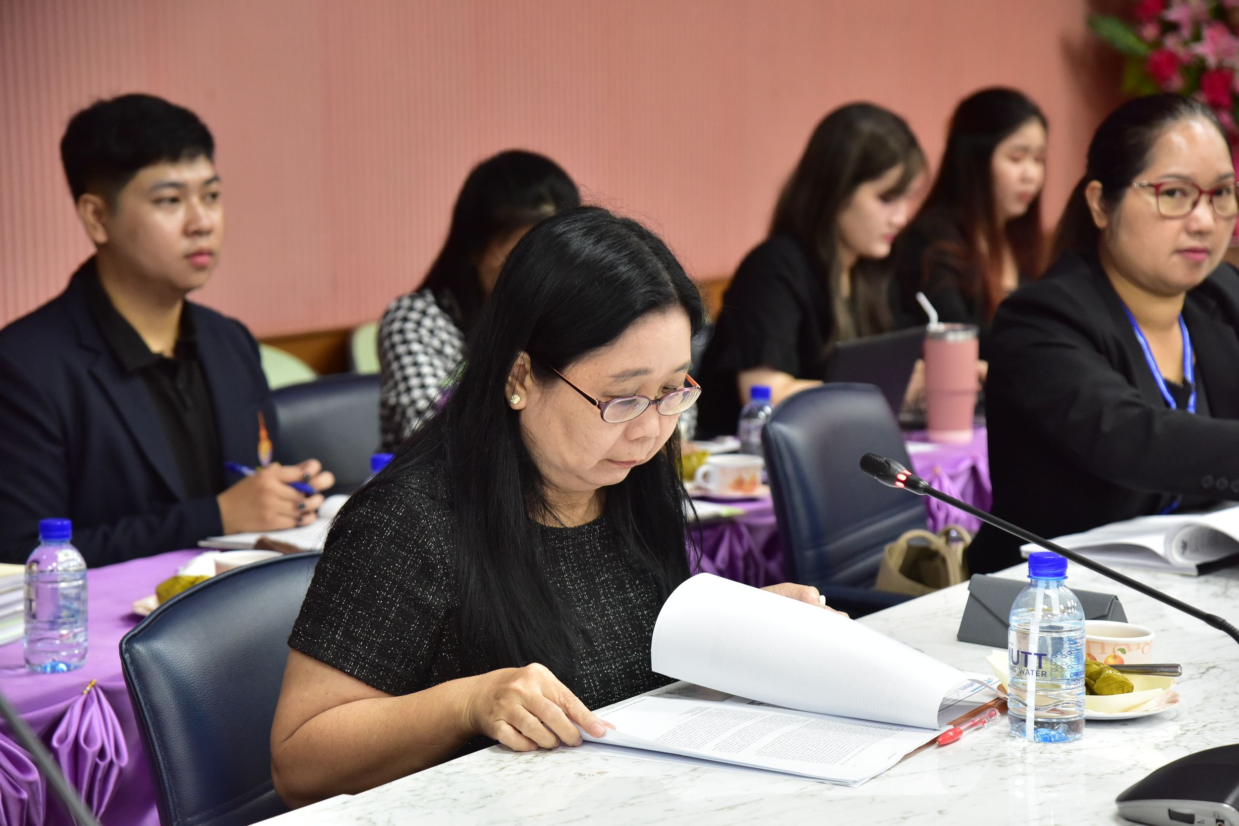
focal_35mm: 92
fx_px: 3167
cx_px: 620
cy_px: 413
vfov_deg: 14.9
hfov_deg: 22.1
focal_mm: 92
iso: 2500
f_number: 5.6
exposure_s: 1/160
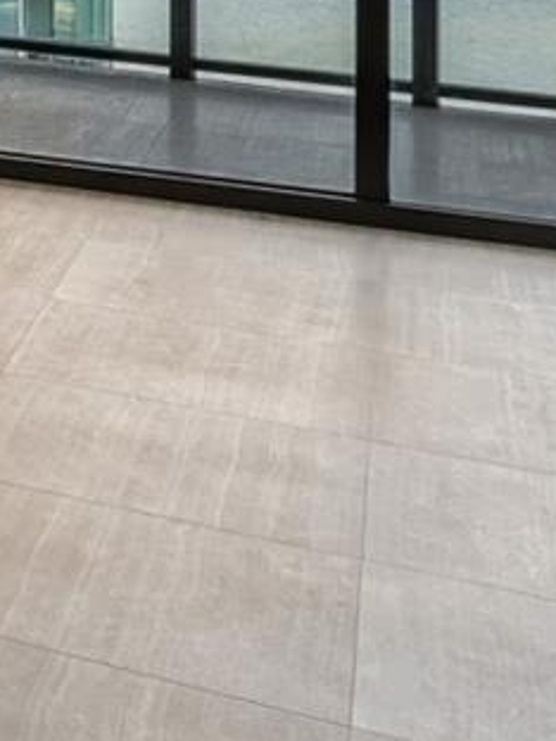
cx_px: -936
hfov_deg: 12.5
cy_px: -290
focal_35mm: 79
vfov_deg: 21.6
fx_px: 1692
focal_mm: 11
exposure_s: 1/80
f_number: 7.1
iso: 100
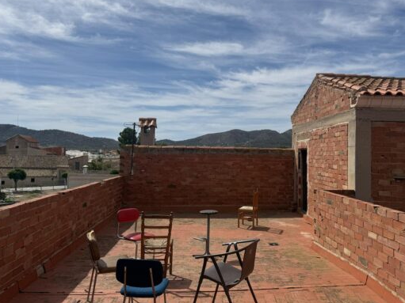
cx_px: 234
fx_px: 351
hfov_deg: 59.7
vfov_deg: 46.7
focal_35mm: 30
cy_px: 141
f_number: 1.78
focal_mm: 6.76
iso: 80
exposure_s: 1/9091
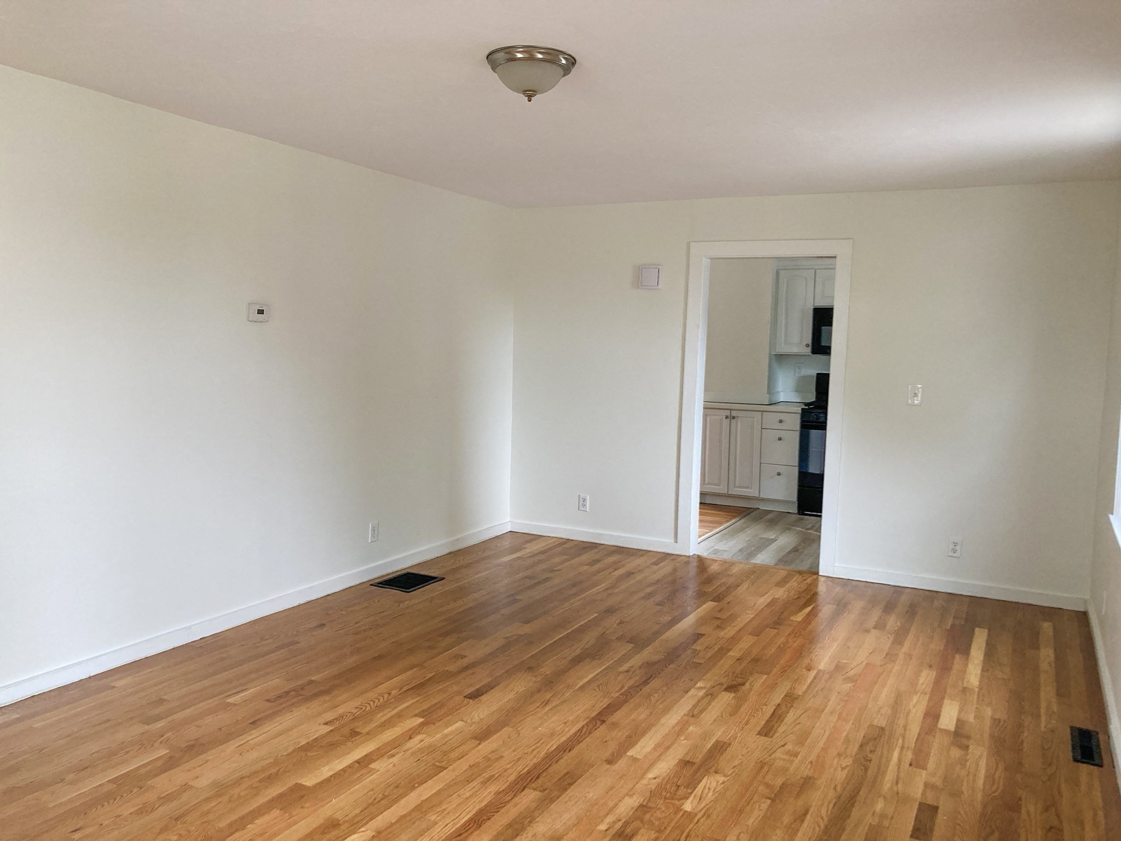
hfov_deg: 63.4
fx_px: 907
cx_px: 560
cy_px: 420
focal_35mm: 28
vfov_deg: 49.7
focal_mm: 3.99
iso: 125
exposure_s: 1/60
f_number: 1.8
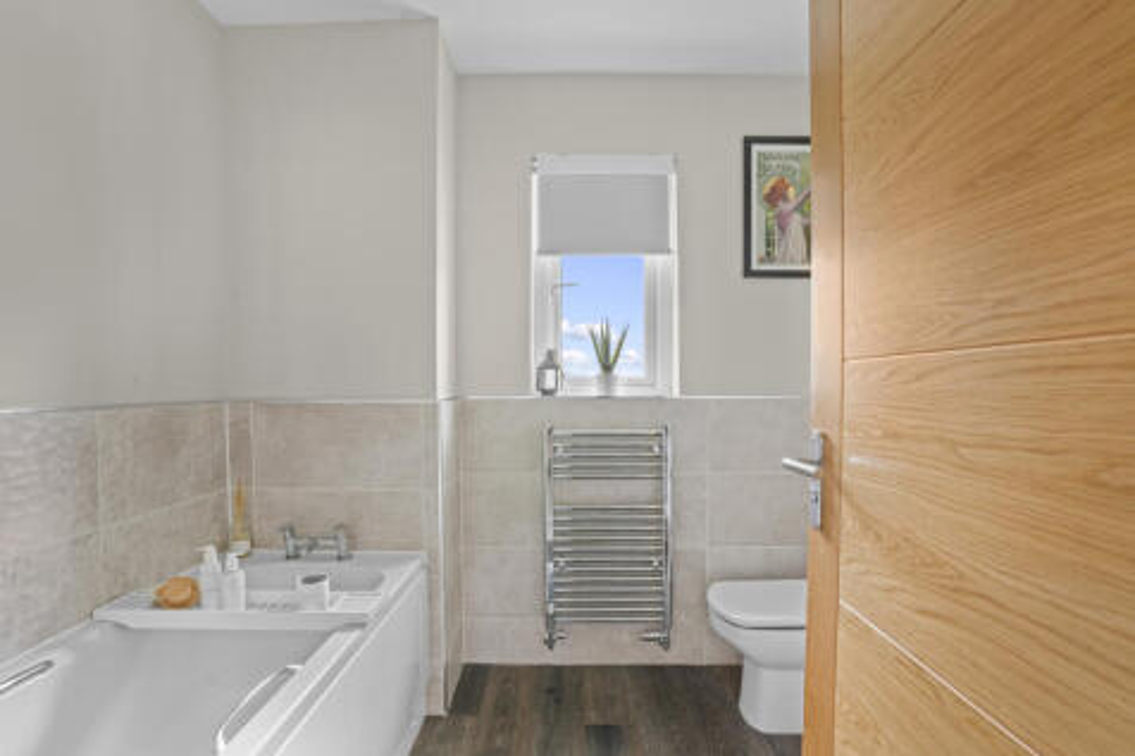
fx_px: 536
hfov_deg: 93.3
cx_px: 568
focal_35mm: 17
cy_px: 378
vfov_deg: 70.4
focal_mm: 17
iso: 250
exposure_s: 1/2
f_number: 9
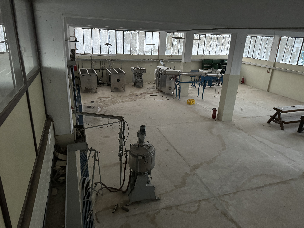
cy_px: 114
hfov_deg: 71.6
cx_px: 152
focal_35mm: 24
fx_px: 211
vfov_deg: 56.8
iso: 1000
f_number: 1.78
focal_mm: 6.86
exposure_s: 1/40
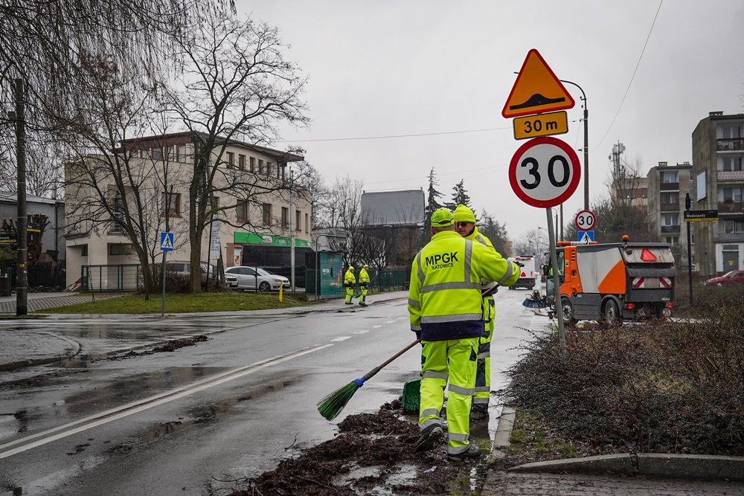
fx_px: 889
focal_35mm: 43
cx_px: 372
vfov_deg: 31.2
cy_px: 248
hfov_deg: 45.4
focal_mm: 29
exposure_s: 1/2000
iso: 640
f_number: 4
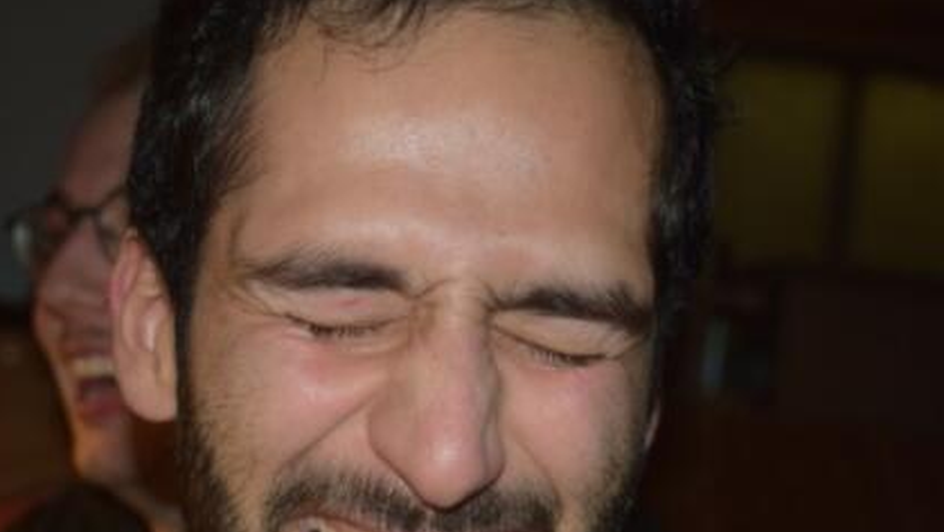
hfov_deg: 28.2
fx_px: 1878
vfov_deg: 16.1
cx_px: 394
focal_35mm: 75
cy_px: 330
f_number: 5
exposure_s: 1/60
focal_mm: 40
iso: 900
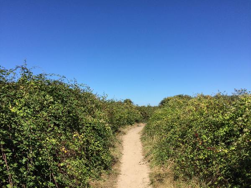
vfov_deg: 48.2
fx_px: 210
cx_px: 126
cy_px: 94
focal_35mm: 29
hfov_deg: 61.7
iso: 32
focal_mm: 4.15
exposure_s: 1/2083
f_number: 2.2
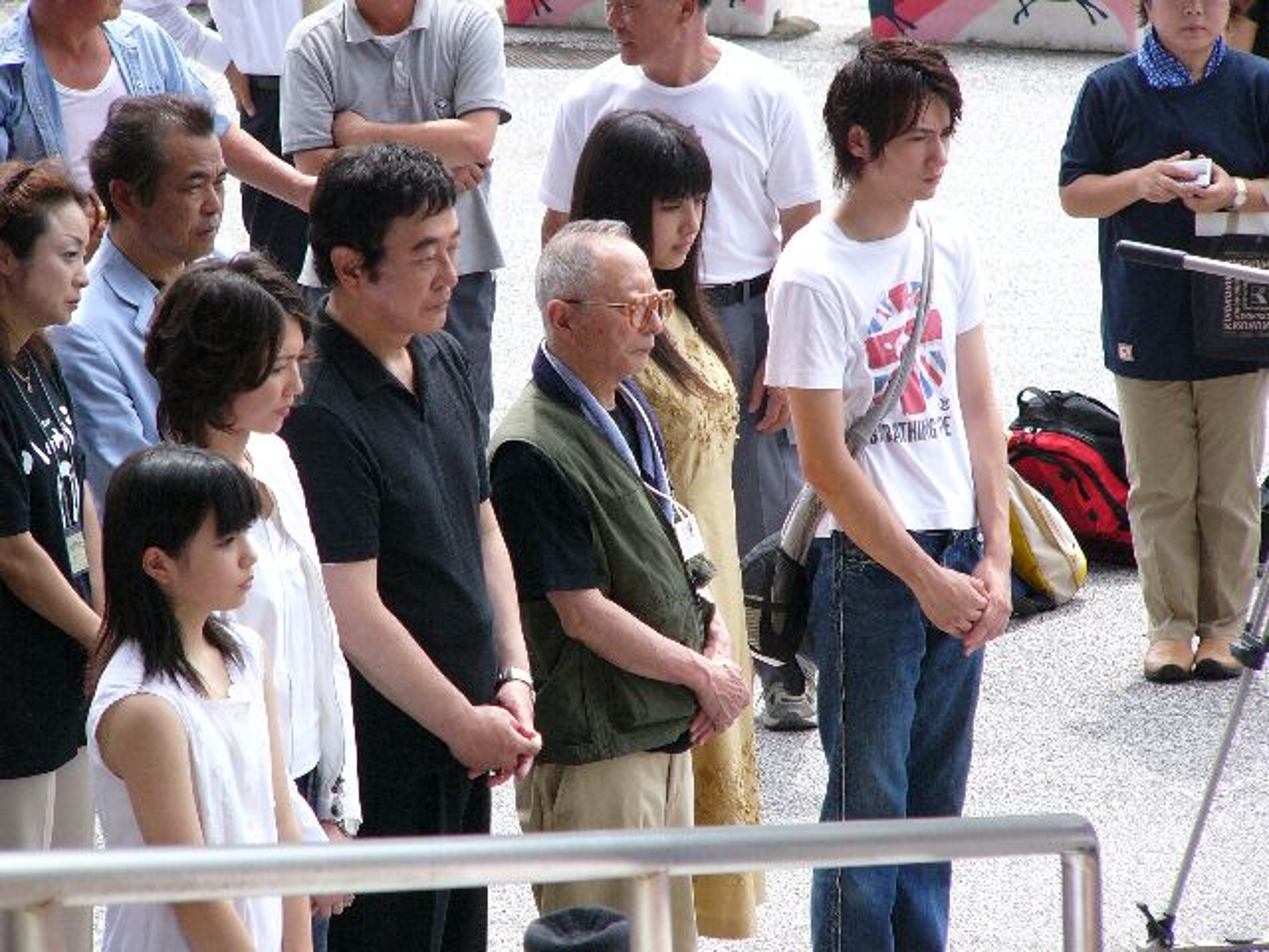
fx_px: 9165
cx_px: 634
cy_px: 476
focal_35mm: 250
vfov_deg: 5.9
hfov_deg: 7.9
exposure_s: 1/640
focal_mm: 41.7
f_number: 2.8
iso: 100
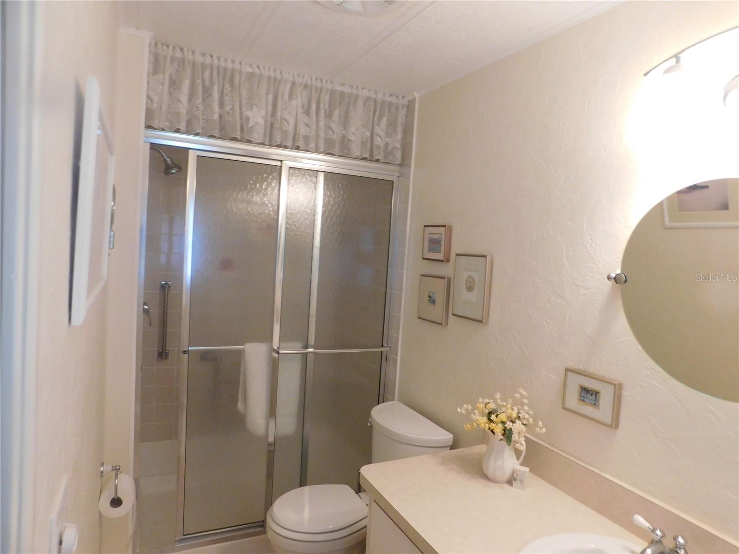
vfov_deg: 58.9
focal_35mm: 23
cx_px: 370
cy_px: 277
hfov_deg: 73.9
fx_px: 491
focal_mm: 4
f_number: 3
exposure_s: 1/20
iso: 400
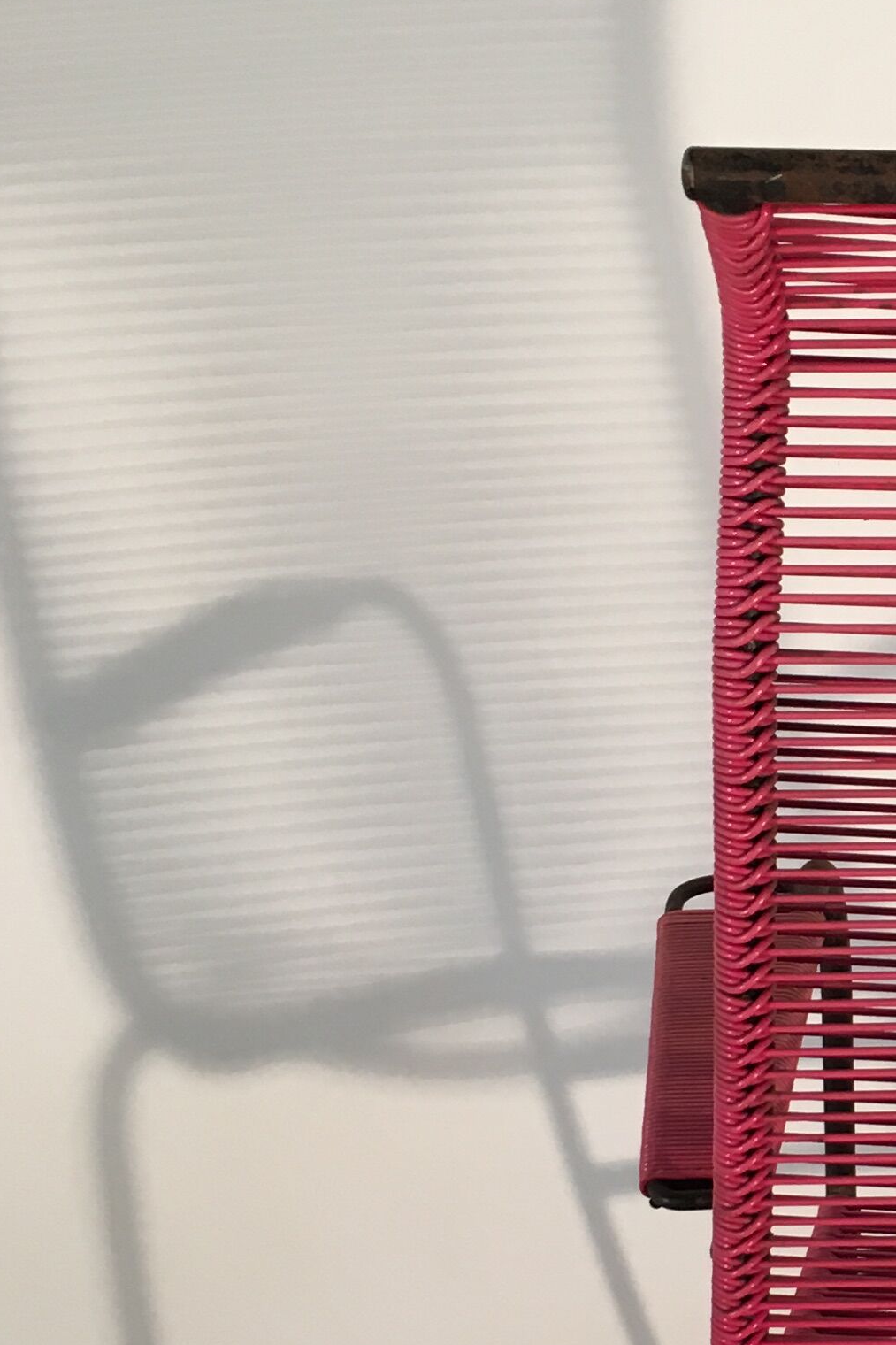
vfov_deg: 25.0
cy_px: 1027
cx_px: 1272
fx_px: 2987
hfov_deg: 15.9
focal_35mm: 80
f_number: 2.2
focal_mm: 4.15
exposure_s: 1/33
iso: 64
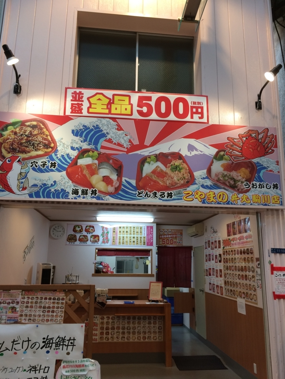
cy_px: 190
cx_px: 142
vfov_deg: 61.7
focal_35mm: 29
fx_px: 318
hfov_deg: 48.2
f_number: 2.2
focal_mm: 4.15
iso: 40
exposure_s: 1/40
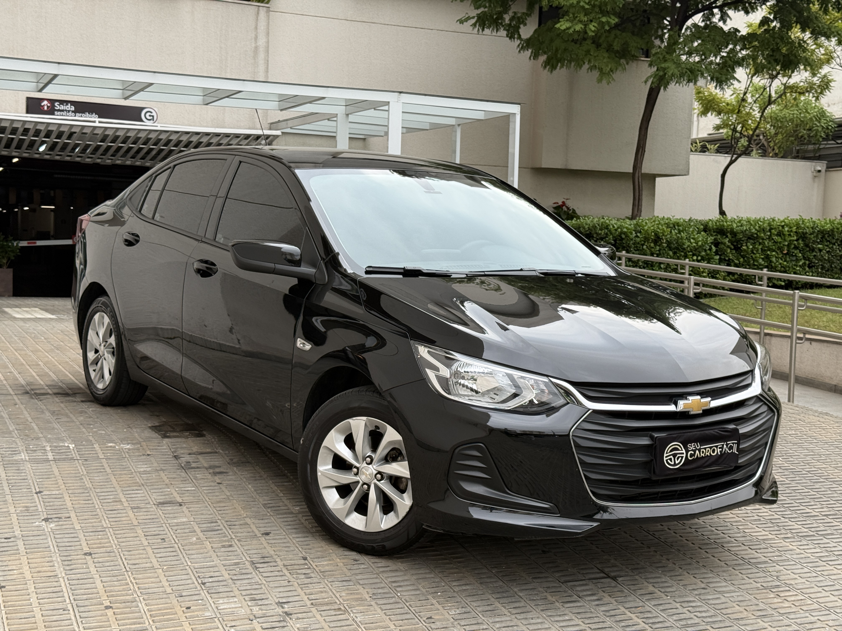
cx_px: 421
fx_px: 1168
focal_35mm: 48
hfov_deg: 39.7
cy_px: 316
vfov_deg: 30.3
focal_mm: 6.76
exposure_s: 1/427
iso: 64
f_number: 1.78
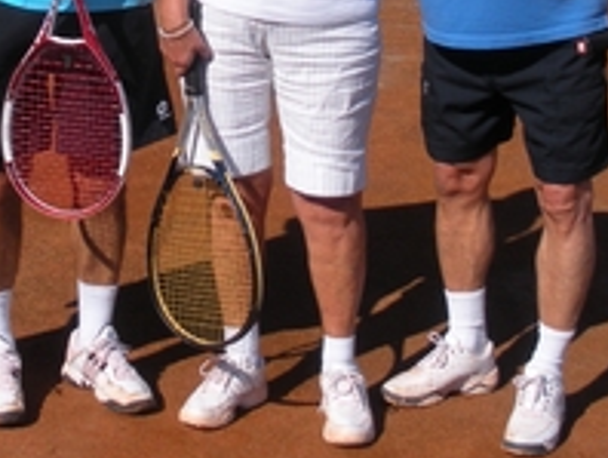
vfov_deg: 13.3
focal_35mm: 109
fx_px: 1917
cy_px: -89
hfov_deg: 18.0
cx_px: 206
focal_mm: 6.3
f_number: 3.5
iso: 64
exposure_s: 1/992
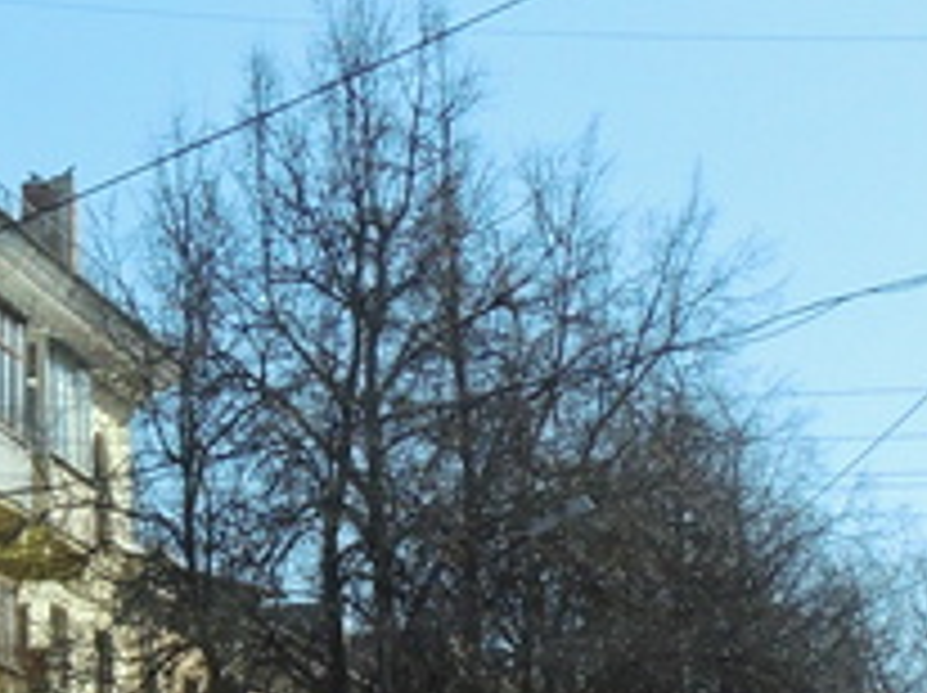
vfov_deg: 9.0
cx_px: -90
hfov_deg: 11.8
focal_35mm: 165
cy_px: 574
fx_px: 4413
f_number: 6.6
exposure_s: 1/640
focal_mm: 7.1
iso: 400
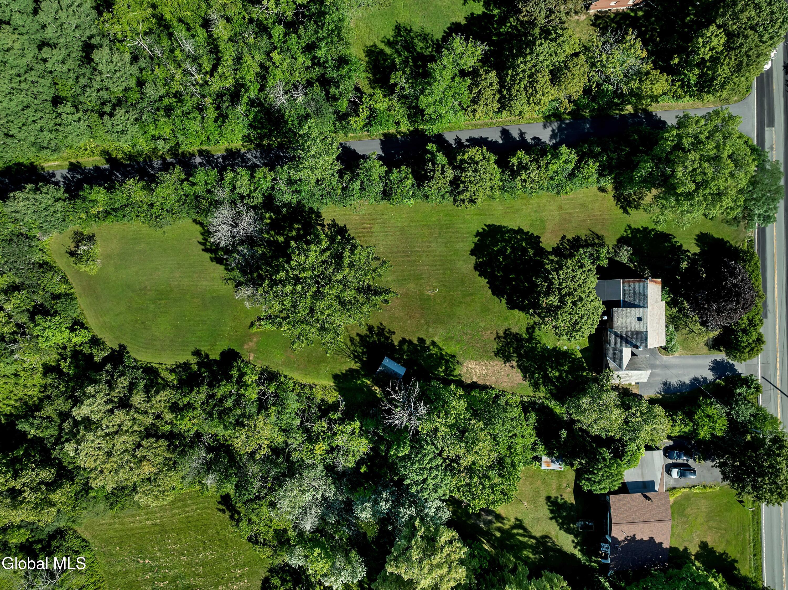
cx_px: 394
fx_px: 546
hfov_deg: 71.6
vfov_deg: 56.8
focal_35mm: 24
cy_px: 295
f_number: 2.8
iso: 100
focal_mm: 12.29
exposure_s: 1/640
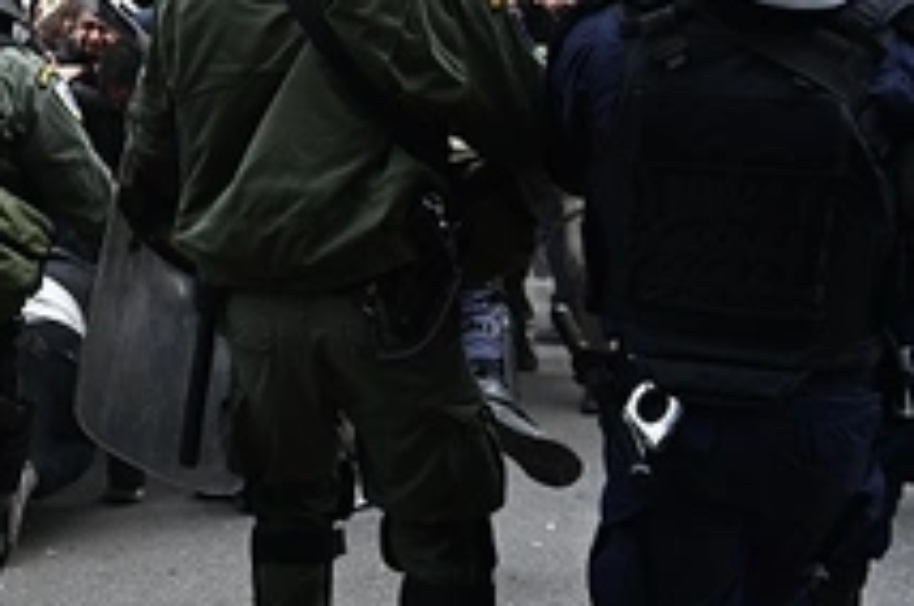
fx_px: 1851
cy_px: 164
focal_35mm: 73
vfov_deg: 18.5
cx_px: -38
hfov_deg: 26.0
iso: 1000
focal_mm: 24
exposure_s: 1/1250
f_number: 4
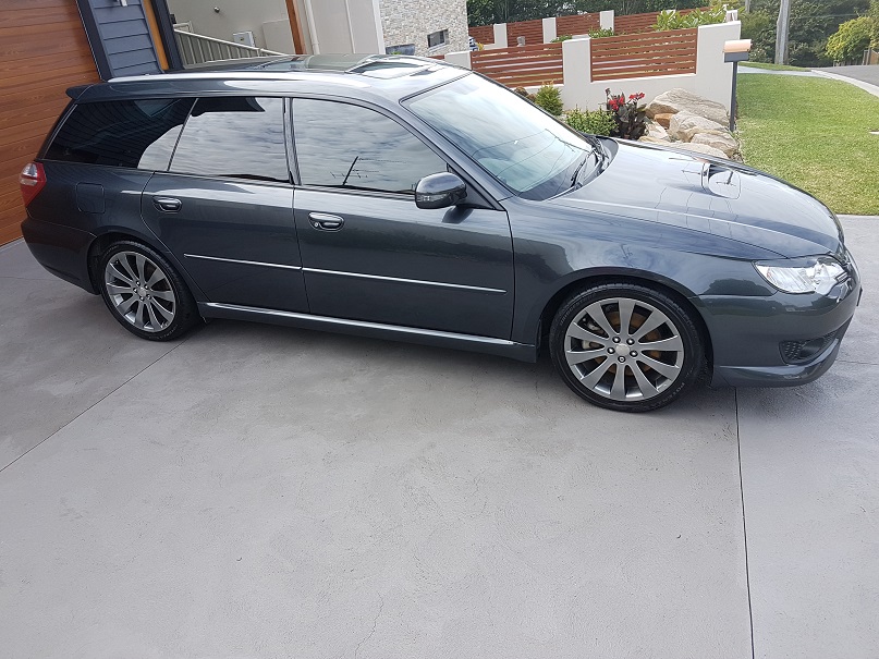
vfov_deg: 53.1
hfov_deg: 67.3
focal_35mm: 26
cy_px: 330
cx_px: 440
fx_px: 660
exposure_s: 1/499
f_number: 1.7
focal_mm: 4.2
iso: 40
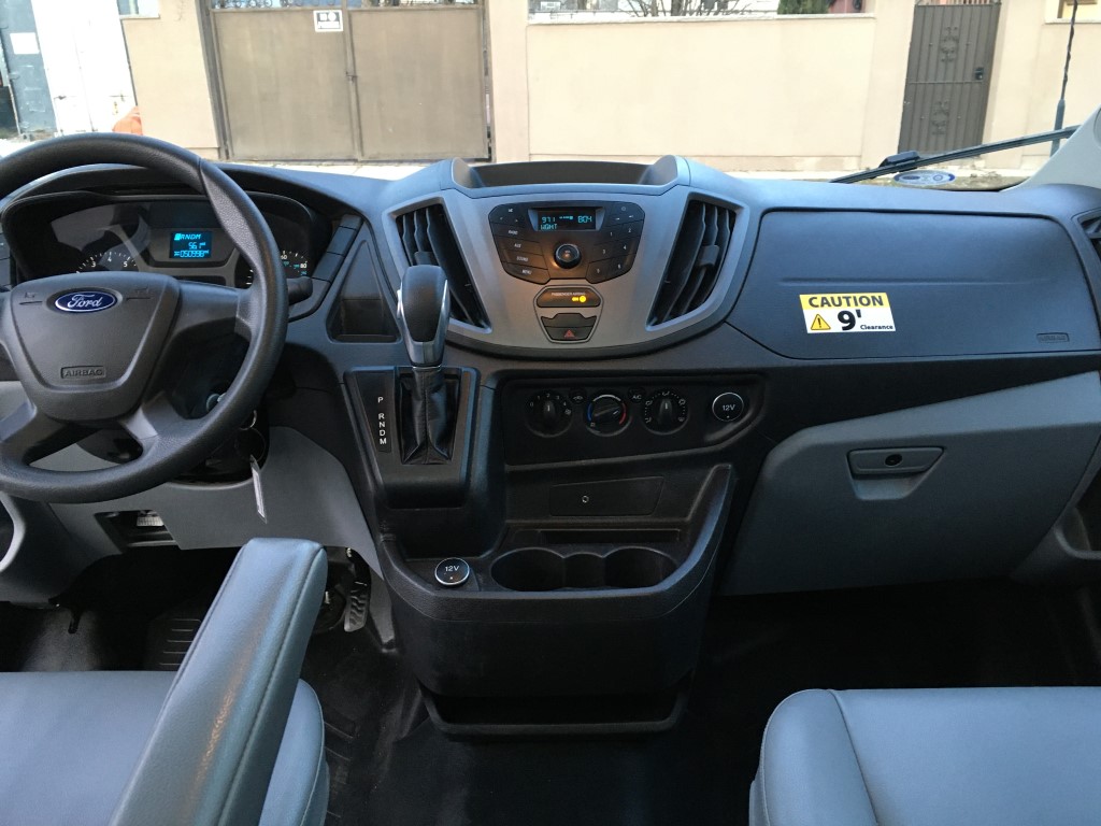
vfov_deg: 48.2
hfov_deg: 61.7
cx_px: 550
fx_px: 922
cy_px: 413
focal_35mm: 29
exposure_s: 1/30
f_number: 2.2
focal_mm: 4.15
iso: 125
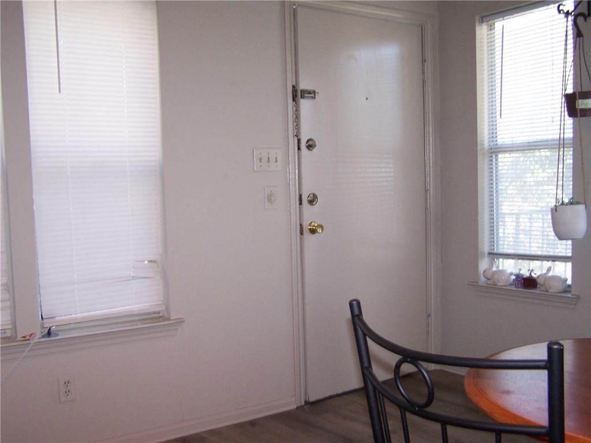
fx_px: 649
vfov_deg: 37.7
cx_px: 296
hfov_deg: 49.0
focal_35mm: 38
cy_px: 222
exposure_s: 1/60
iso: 140
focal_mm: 6.3
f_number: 2.8
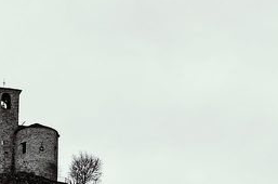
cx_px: 163
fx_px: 2836
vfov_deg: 3.7
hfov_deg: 5.6
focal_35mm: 368
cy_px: 211
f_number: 13
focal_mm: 105
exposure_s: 1/50
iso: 100
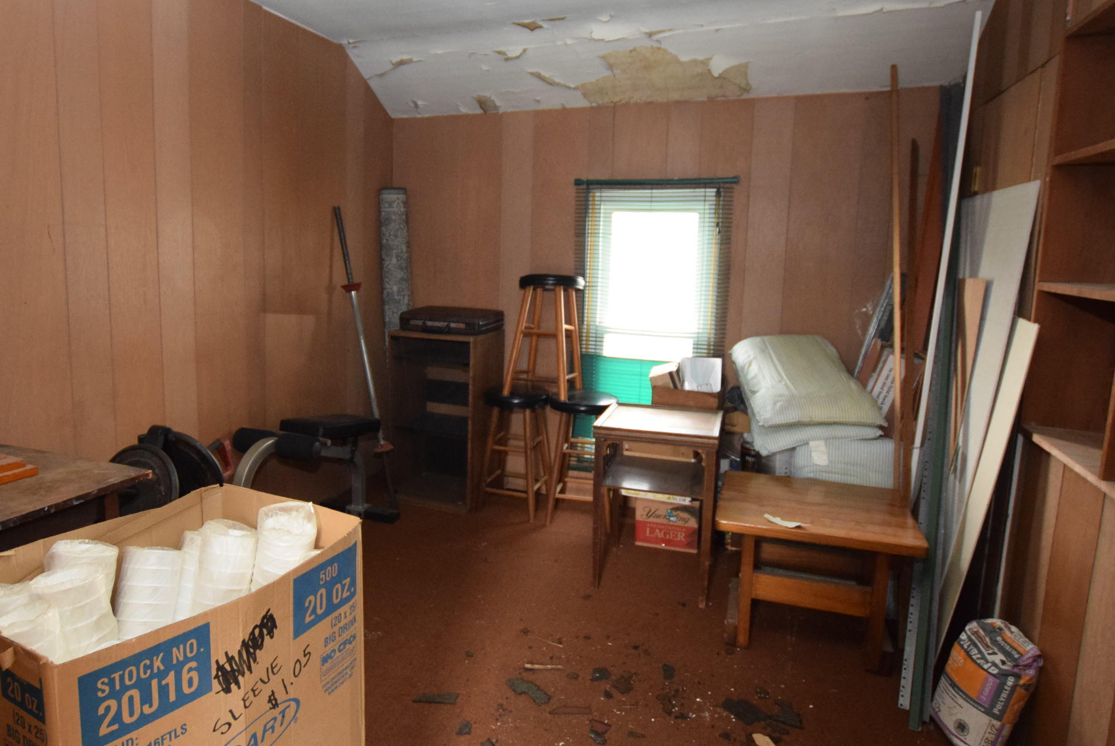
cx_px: 469
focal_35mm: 22
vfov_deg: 57.2
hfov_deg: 78.0
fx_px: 682
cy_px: 342
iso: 2500
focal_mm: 10
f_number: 3.5
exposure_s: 1/60
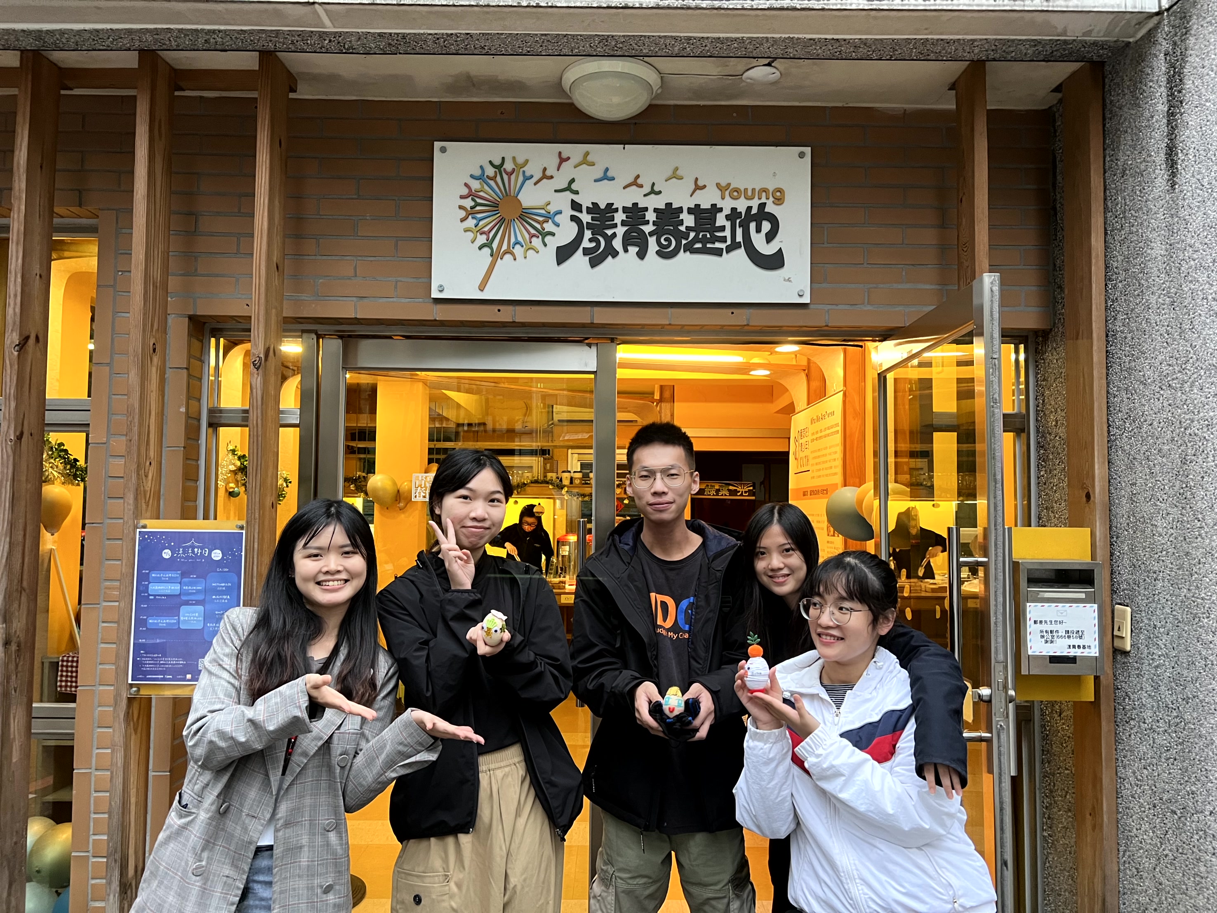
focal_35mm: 26
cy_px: 456
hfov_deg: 67.3
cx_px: 608
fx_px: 914
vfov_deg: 53.1
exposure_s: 1/60
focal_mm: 5.7
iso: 200
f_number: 1.5
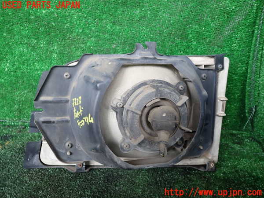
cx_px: 132
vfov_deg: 46.8
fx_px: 229
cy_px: 99
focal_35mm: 30
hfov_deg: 60.0
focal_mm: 5.4
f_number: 2.3
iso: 200
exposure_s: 1/40
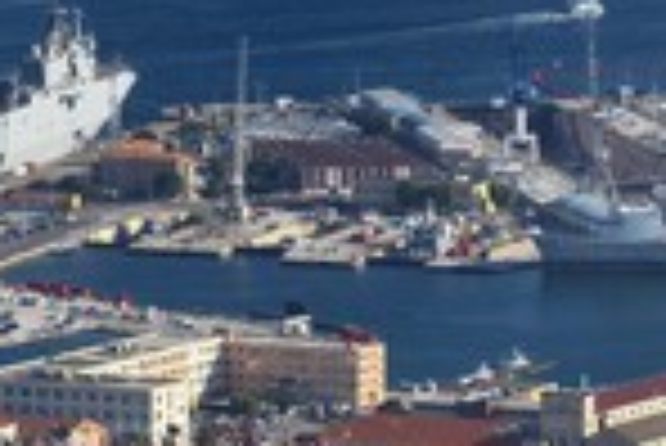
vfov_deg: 2.4
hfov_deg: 3.6
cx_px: 612
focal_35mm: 567
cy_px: 392
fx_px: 10500
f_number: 11
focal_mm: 200
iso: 200
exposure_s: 1/250
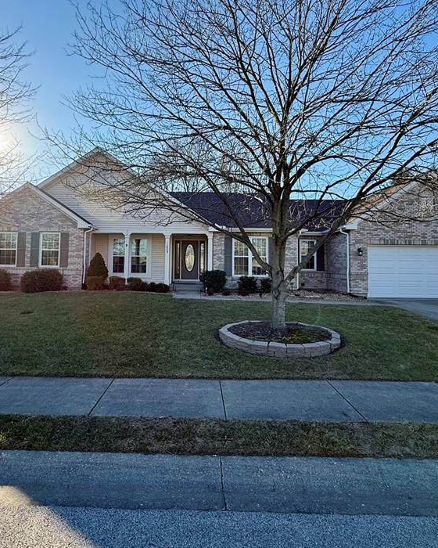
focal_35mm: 20
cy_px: 251
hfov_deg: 67.9
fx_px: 324
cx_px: 196
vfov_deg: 80.2
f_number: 2.2
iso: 64
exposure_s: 1/955
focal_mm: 2.22
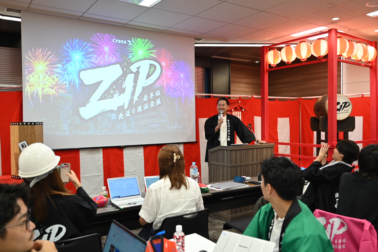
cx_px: 189
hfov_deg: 61.9
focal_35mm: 30
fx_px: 315
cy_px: 126
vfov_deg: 43.6
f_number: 4
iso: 720
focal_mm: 30
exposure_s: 1/125
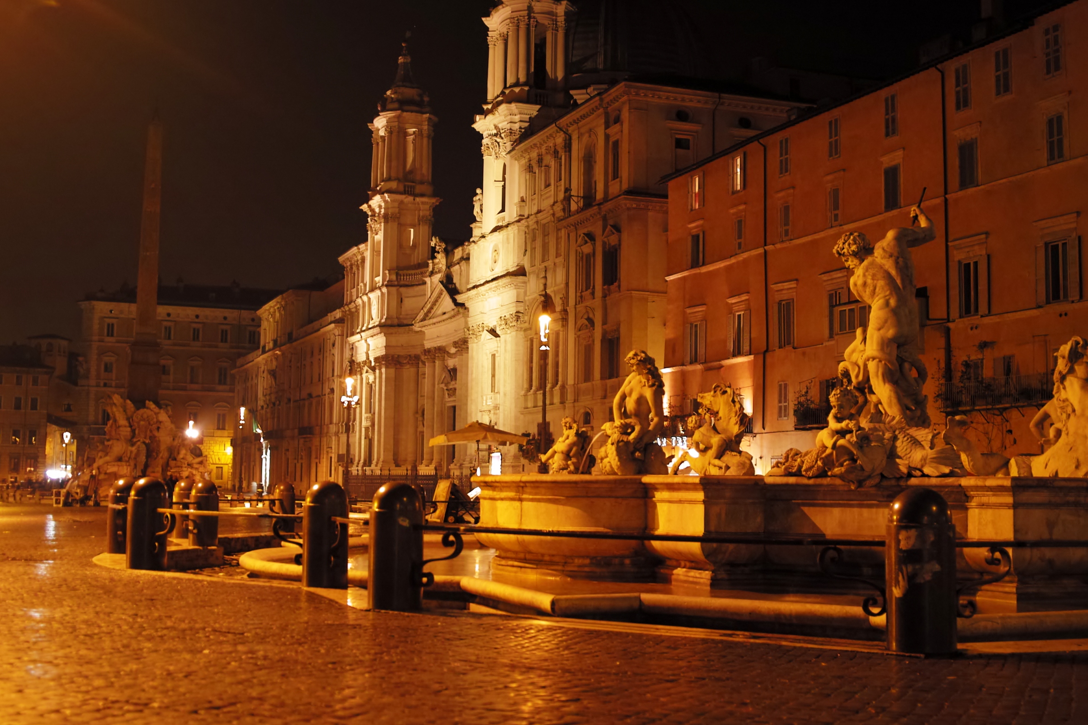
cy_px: 326
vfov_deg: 29.2
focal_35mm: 46
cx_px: 528
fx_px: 1390
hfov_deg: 42.8
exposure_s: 1
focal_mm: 24.2
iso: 200
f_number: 2.8
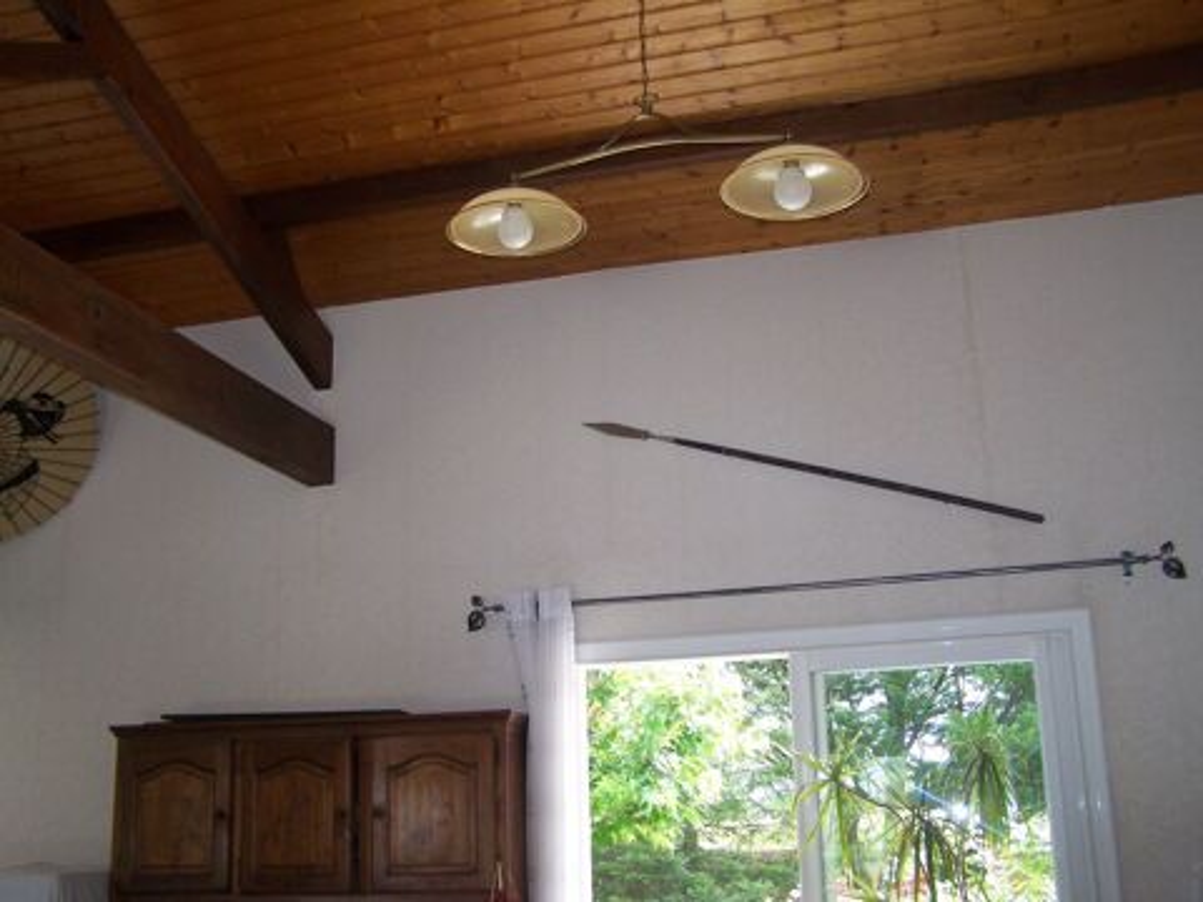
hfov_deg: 49.0
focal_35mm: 38
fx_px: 1321
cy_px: 451
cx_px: 602
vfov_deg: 37.7
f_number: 2.8
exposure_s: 1/60
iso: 80
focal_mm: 6.3
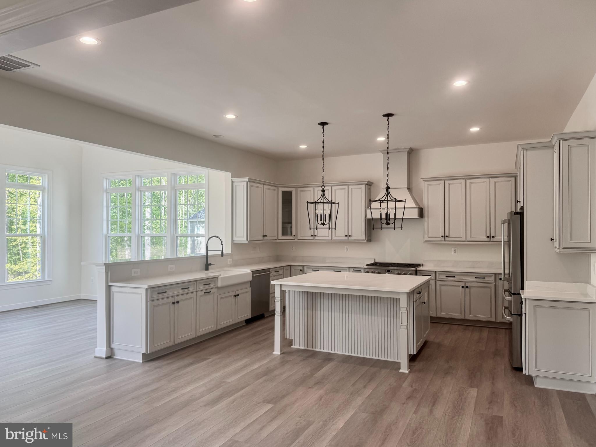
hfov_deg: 71.6
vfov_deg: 56.8
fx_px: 413
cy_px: 224
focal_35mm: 24
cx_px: 298
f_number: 1.78
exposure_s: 1/120
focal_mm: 6.76
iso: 64
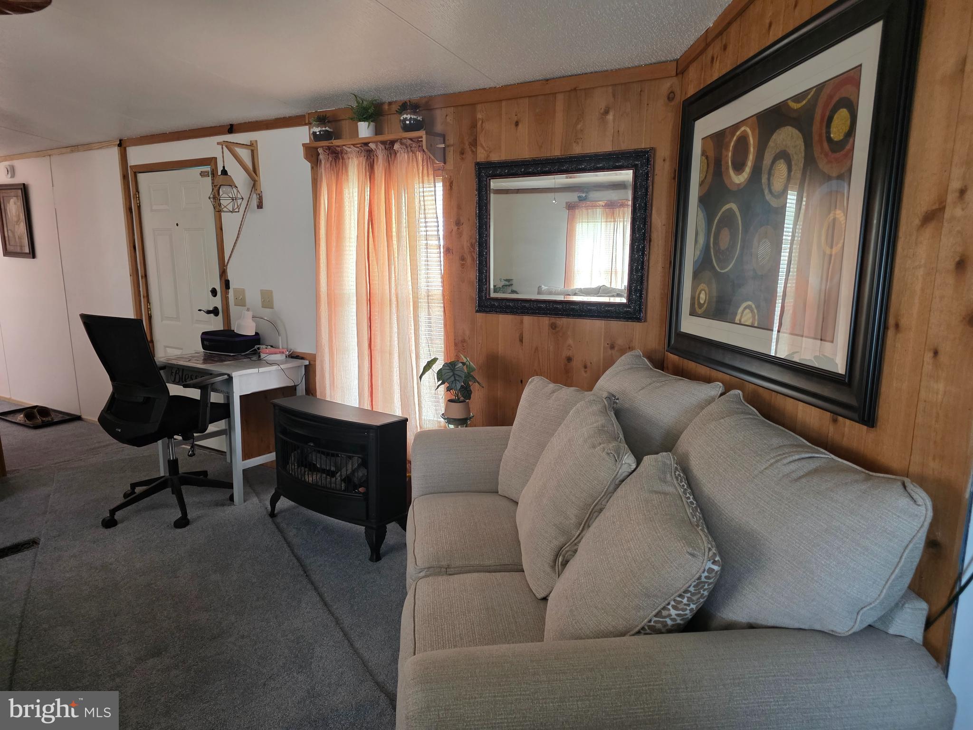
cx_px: 486
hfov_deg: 73.9
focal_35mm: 23
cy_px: 365
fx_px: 646
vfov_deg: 58.9
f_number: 1.7
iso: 640
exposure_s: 1/120
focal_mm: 6.3
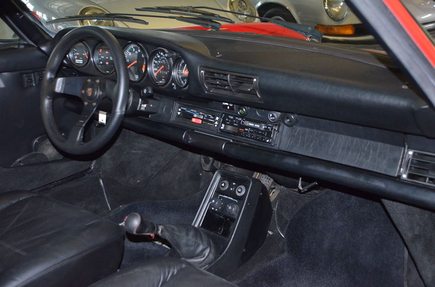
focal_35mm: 48
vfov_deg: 27.9
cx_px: 218
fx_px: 579
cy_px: 144
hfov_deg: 41.2
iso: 3200
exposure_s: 1/60
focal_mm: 32
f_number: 4.2
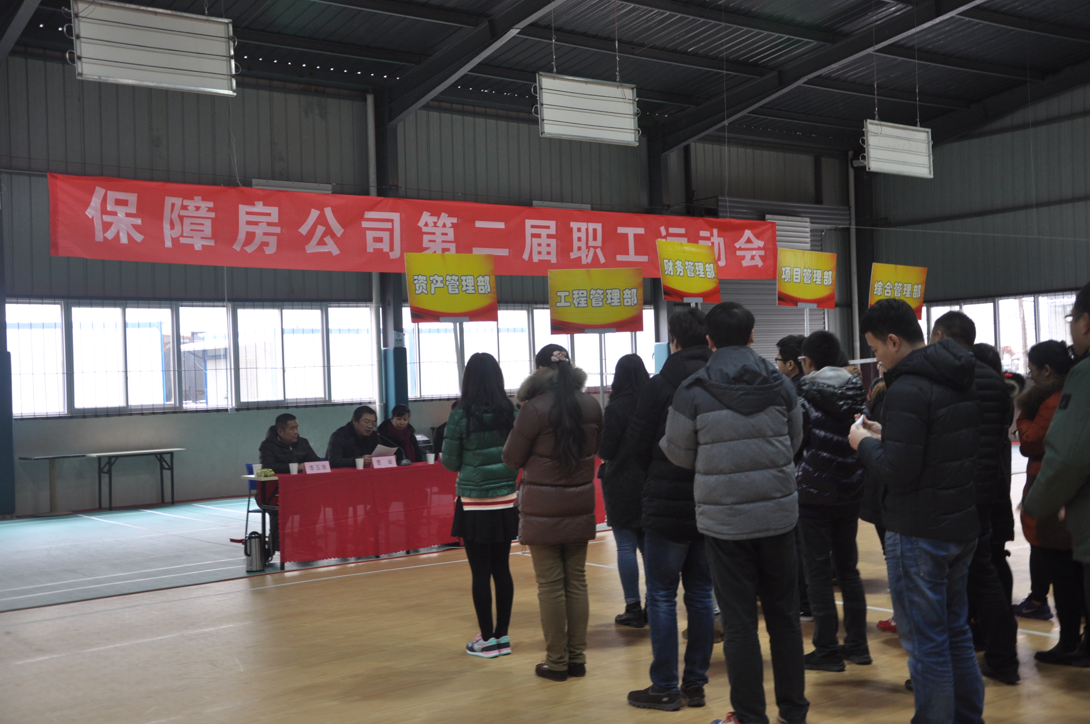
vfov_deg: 34.1
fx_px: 1179
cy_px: 362
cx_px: 545
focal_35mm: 39
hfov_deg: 49.6
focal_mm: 26
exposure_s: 1/30
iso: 320
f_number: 5.6
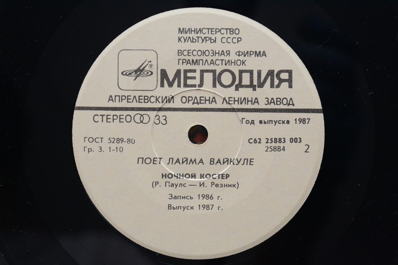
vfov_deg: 18.9
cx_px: 199
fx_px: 796
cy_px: 132
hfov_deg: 28.1
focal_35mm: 72
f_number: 7.1
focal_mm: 48
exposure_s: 1/160
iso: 1600
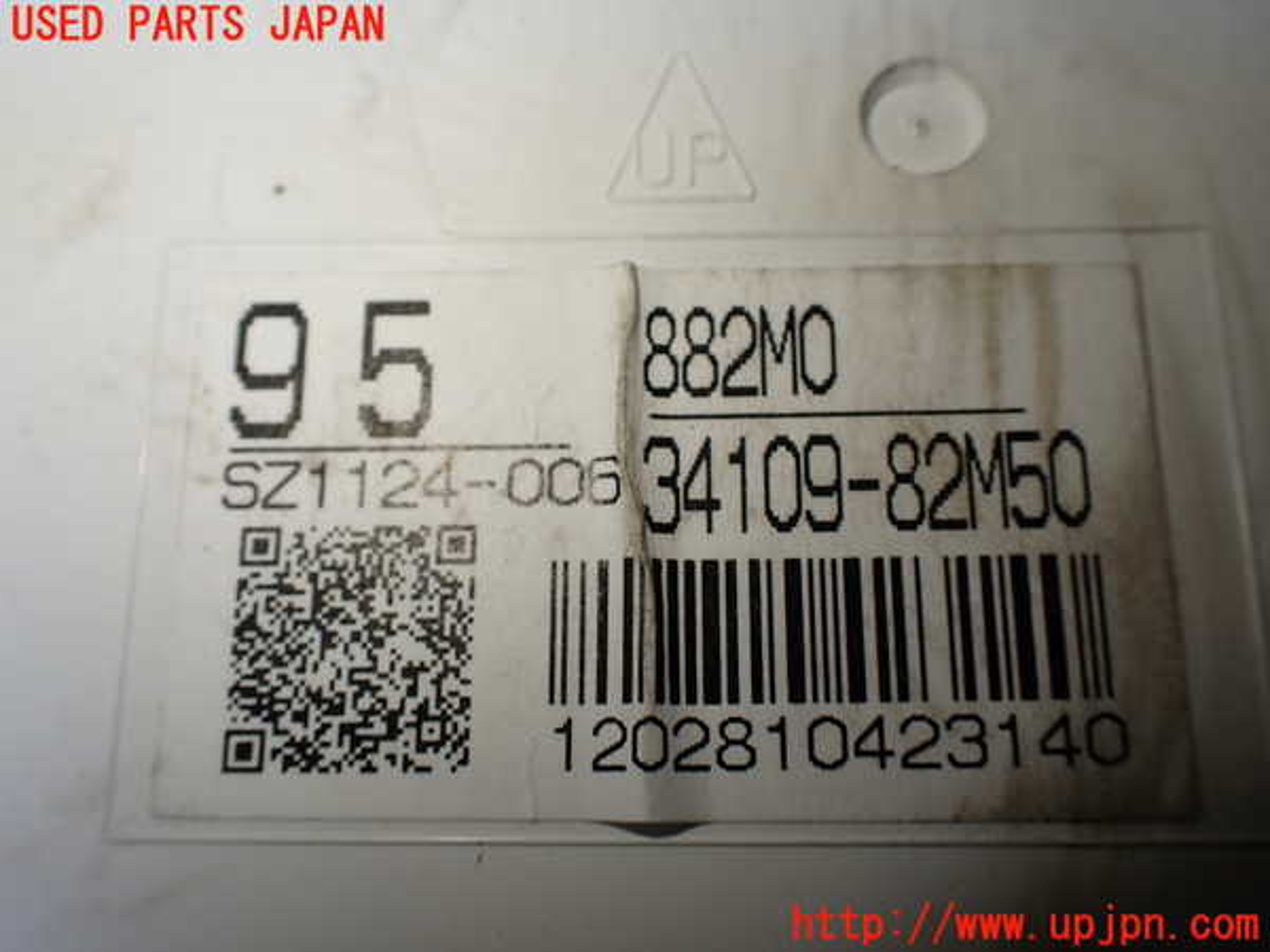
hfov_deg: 60.0
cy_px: 476
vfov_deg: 46.8
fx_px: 1101
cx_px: 635
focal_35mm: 30
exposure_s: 1/200
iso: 100
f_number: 3.2
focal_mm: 5.4
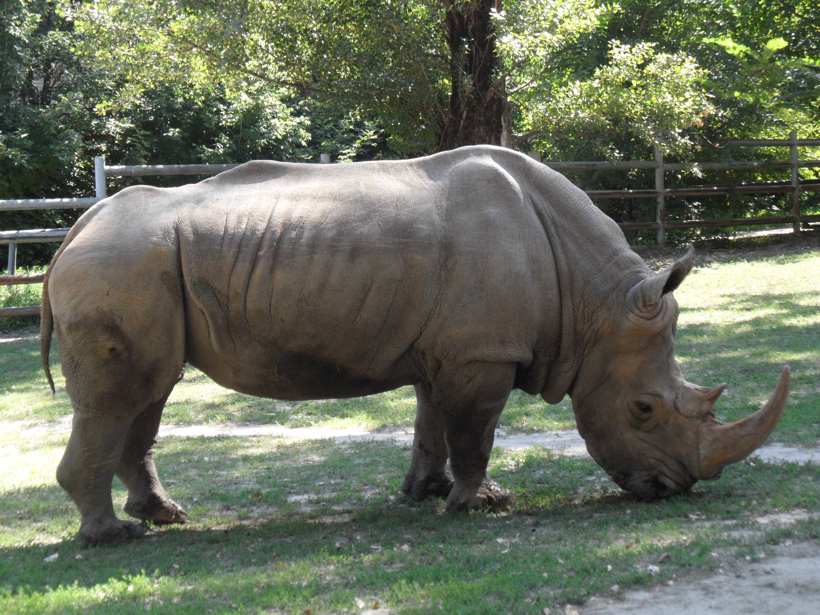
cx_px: 410
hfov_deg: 24.4
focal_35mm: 80
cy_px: 308
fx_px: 1895
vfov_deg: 18.4
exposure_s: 1/180
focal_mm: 13.2
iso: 200
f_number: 4.2
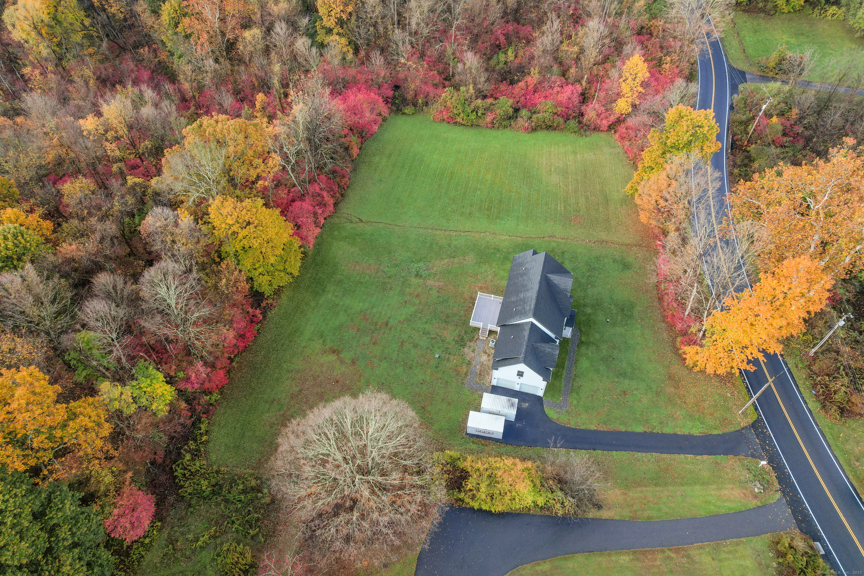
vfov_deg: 57.2
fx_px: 528
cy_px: 288
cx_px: 432
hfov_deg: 78.6
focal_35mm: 22
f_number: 2.8
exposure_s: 1/640
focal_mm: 8.38
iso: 200
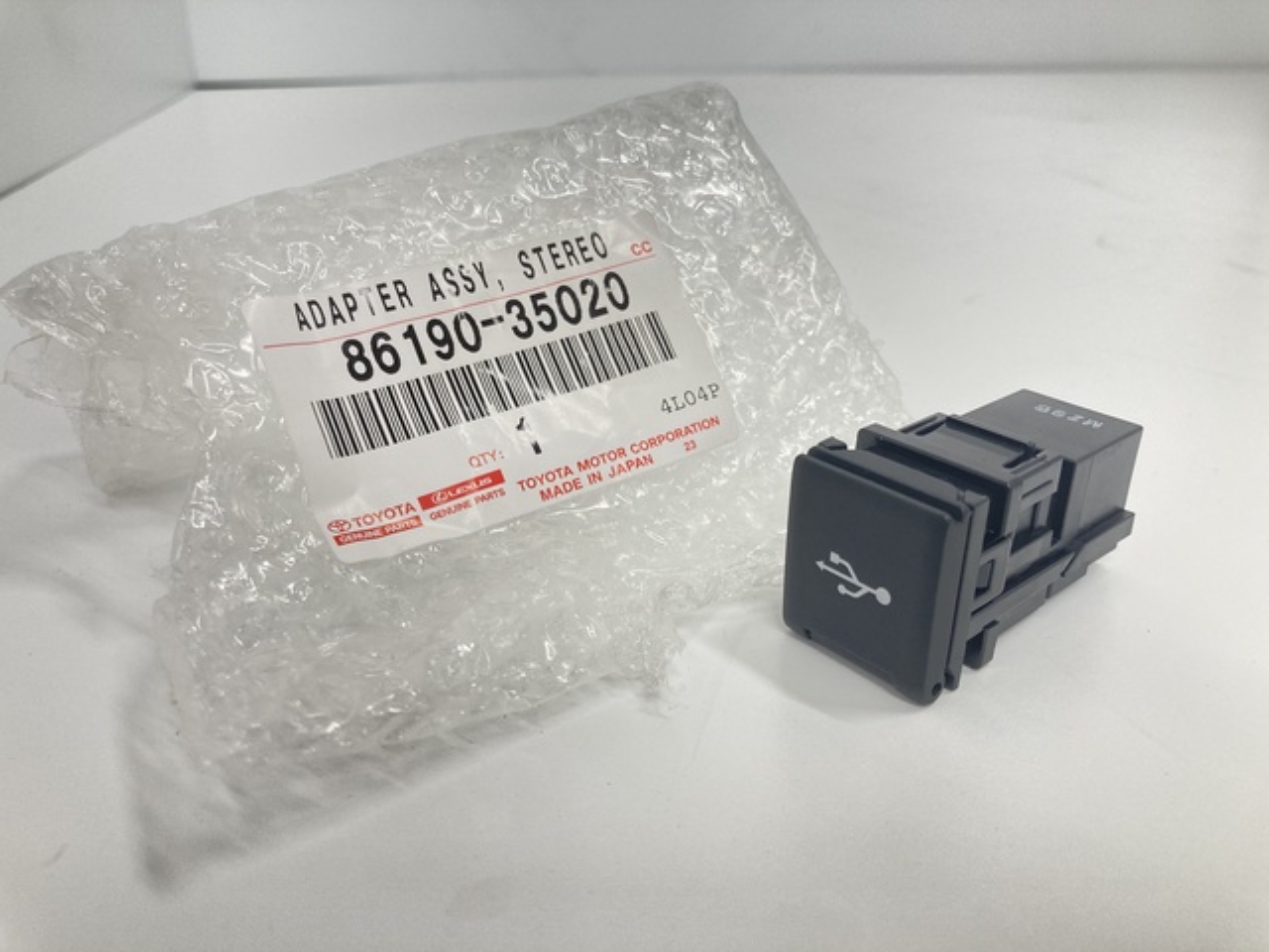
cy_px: 476
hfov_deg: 63.4
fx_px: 1026
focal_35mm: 28
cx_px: 634
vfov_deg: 49.7
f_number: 1.8
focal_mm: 3.99
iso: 80
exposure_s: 1/60
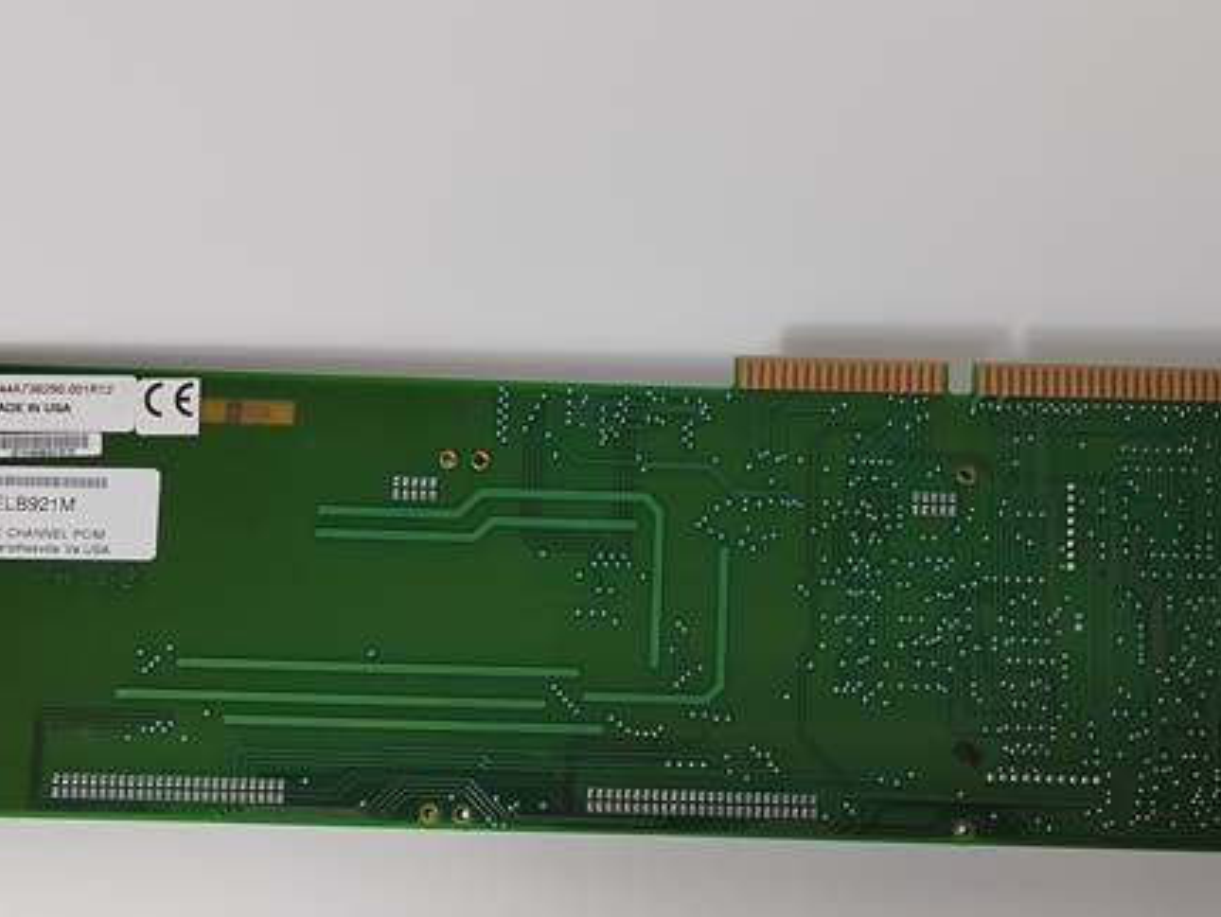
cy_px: 542
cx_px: 713
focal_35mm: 46
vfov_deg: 31.5
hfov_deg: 41.1
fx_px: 1623
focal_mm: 5.52
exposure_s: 1/100
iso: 556
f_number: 1.9
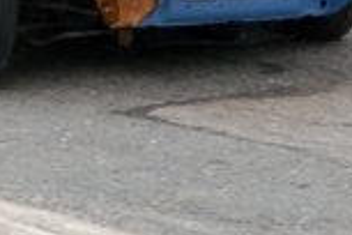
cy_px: -214
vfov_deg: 3.4
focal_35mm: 407
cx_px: -5
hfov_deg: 5.1
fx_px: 3980
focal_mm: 65
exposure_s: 1/500
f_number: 5.3
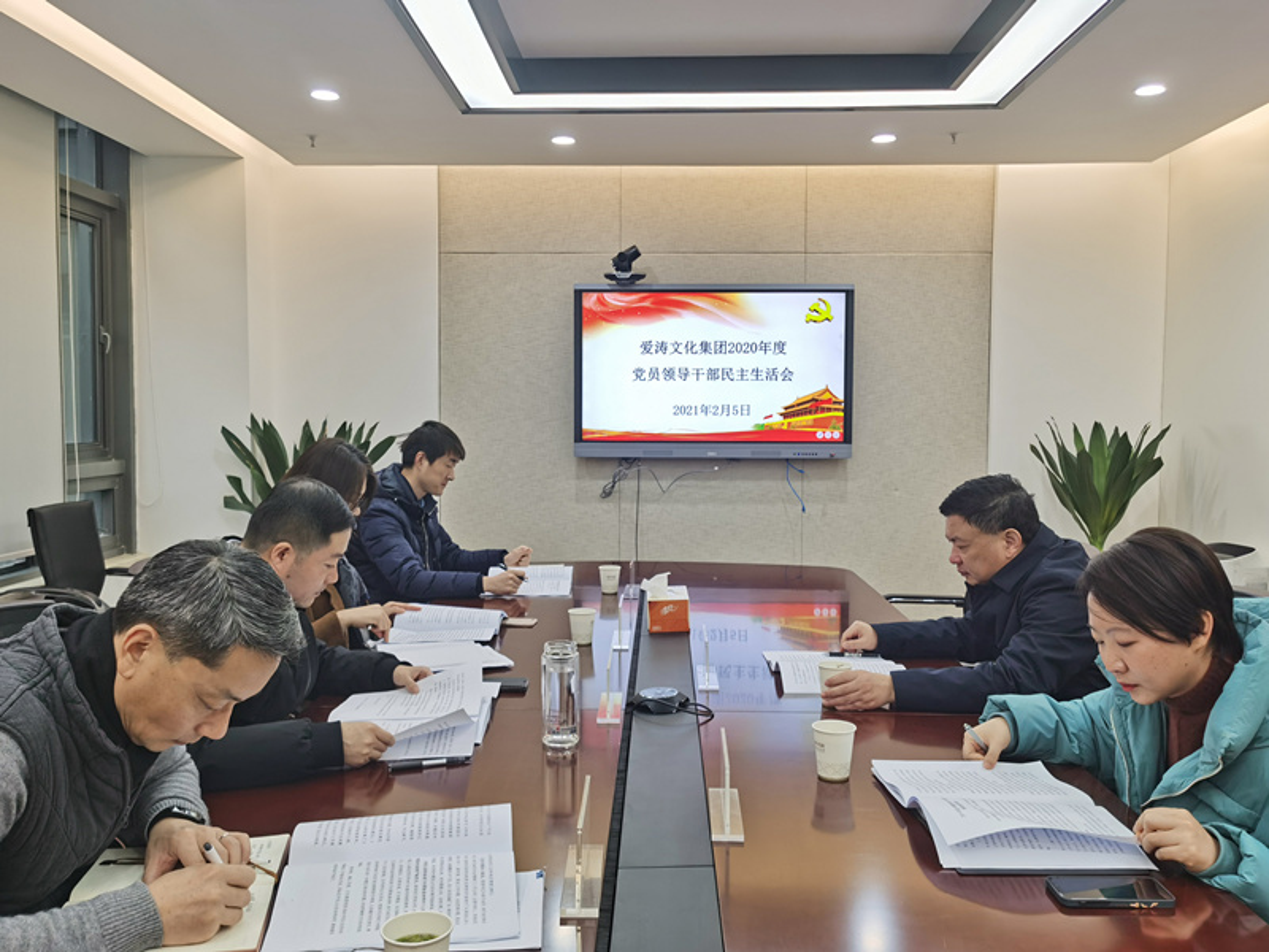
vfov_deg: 46.8
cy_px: 476
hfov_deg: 60.0
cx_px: 634
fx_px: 1100
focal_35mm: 30
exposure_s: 1/100
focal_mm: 5.56
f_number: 1.6
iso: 64
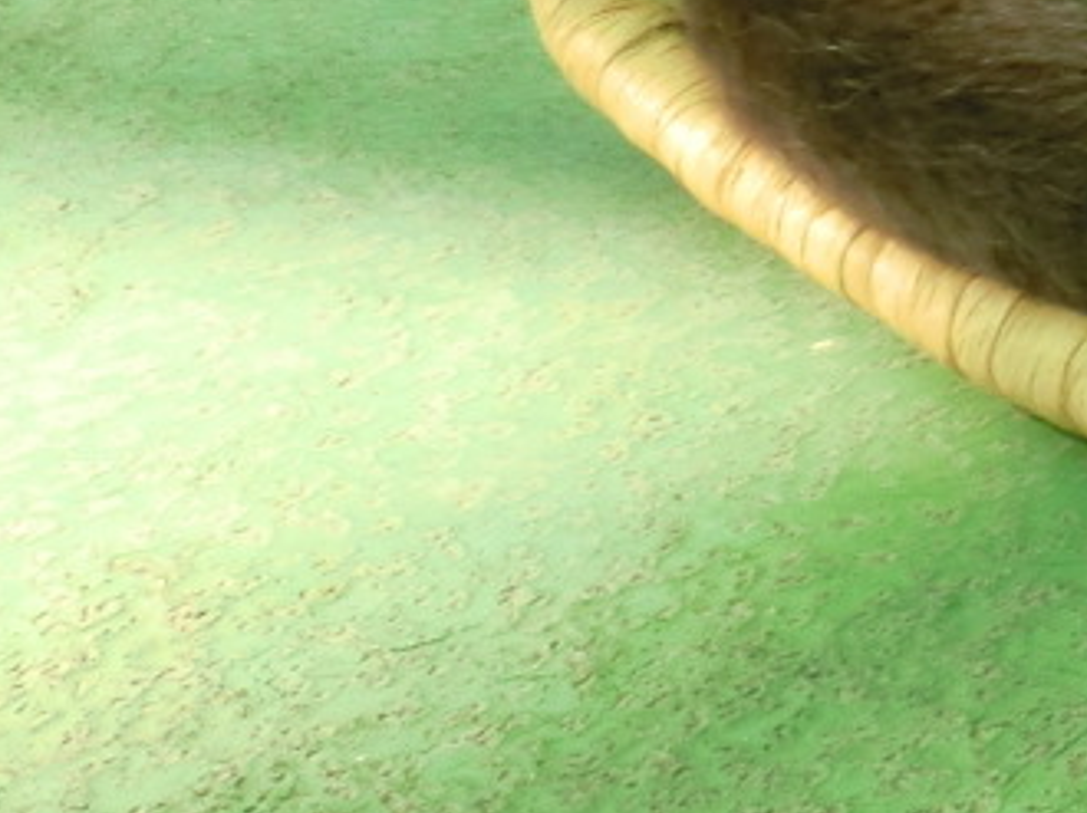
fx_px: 4675
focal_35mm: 149
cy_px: -369
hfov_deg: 10.8
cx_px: 2777
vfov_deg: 9.7
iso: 80
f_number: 3
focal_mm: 4.24
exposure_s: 1/250
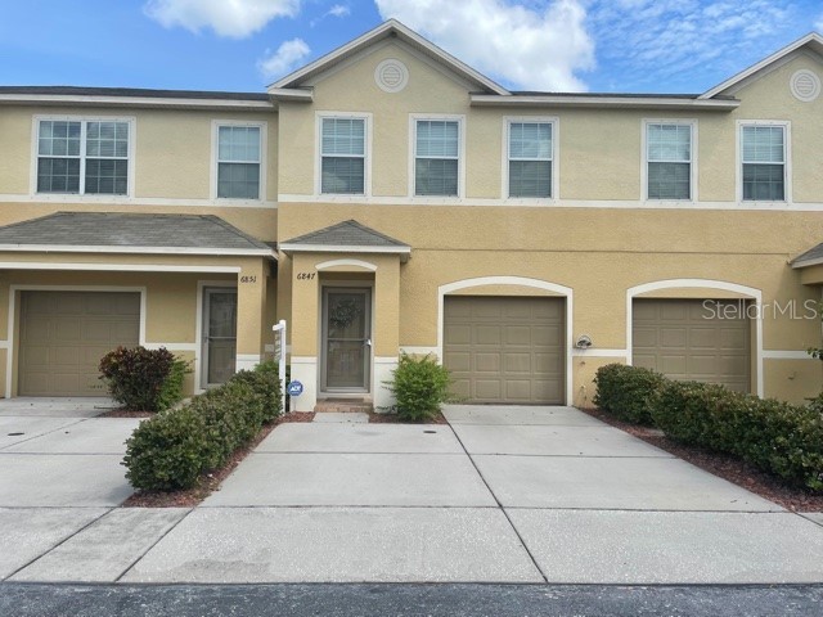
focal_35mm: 26
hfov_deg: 67.3
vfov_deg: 53.1
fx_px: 618
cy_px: 308
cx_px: 412
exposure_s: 1/2959
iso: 32
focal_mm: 4.2
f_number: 1.6
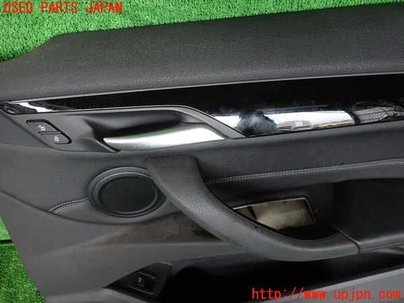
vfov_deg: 54.9
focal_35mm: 25
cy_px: 152
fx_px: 292
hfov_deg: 69.4
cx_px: 202
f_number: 2
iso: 200
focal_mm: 4.5
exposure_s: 1/50
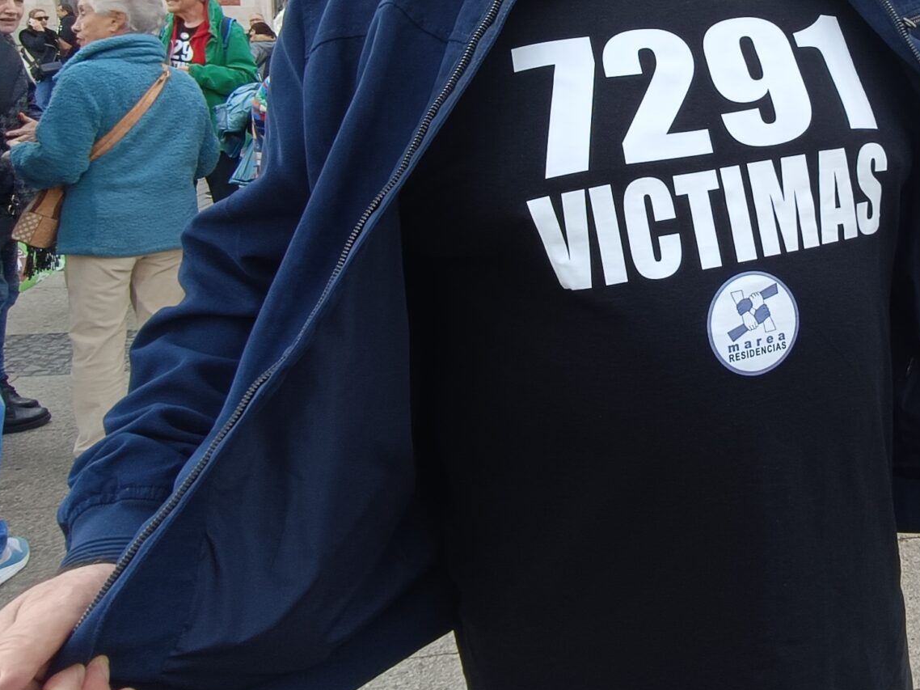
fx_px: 957
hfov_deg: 48.2
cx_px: 750
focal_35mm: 36
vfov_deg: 38.6
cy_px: 167
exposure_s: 1/325
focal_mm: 1.66
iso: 50
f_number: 2.2
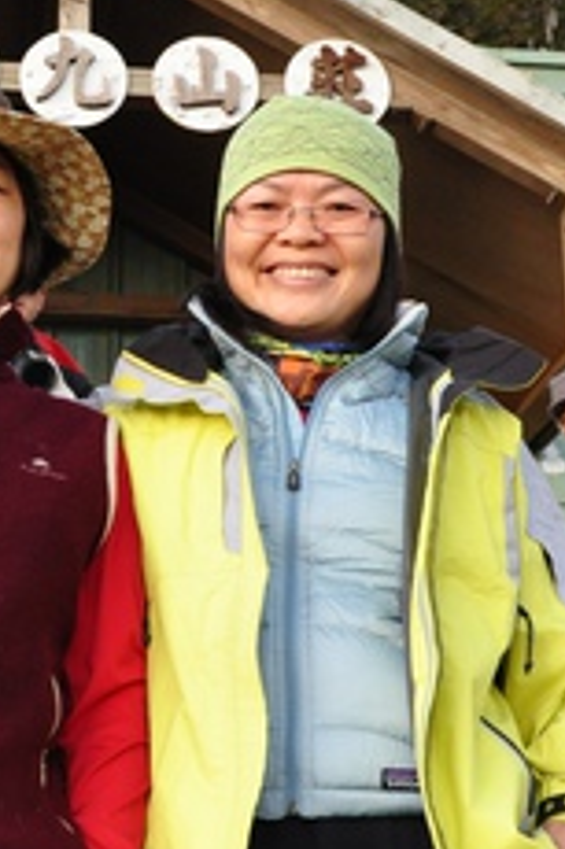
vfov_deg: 23.5
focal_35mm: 86
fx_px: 2027
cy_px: 233
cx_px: 120
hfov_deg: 15.8
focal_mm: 22
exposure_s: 1/30
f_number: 7.1
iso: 800
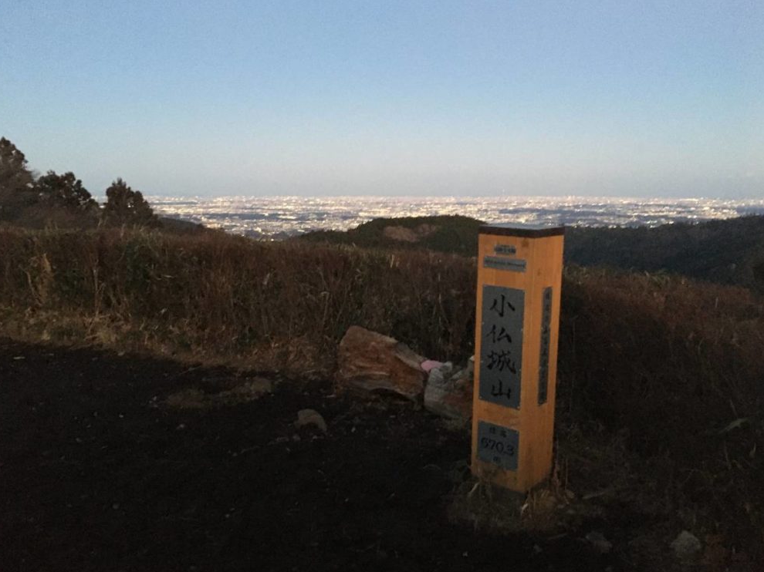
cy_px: 281
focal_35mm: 30
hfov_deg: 60.0
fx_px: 662
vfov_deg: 46.8
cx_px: 386
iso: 640
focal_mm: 4.15
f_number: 2.2
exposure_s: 1/15
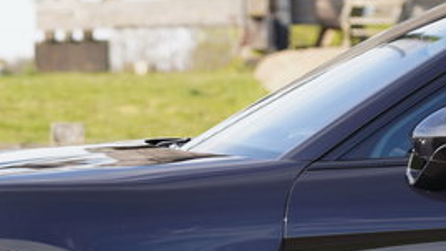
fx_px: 3038
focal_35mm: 257
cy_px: 206
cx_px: 164
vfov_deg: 4.7
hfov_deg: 8.4
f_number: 4
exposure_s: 1/250
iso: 100
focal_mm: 86
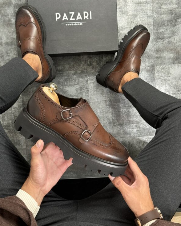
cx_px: 91
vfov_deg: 36.7
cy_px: 115
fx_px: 342
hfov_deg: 29.7
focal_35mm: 51
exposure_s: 1/60
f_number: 1.78
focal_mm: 6.76
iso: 160
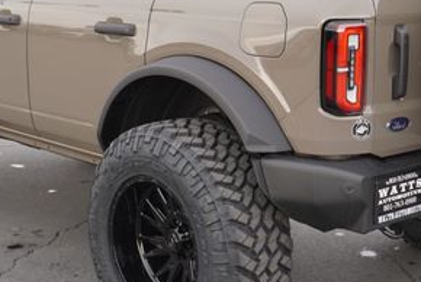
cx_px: 221
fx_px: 891
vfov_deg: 17.9
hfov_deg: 26.6
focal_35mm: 76
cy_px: 103
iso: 100
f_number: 4.5
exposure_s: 1/80
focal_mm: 23
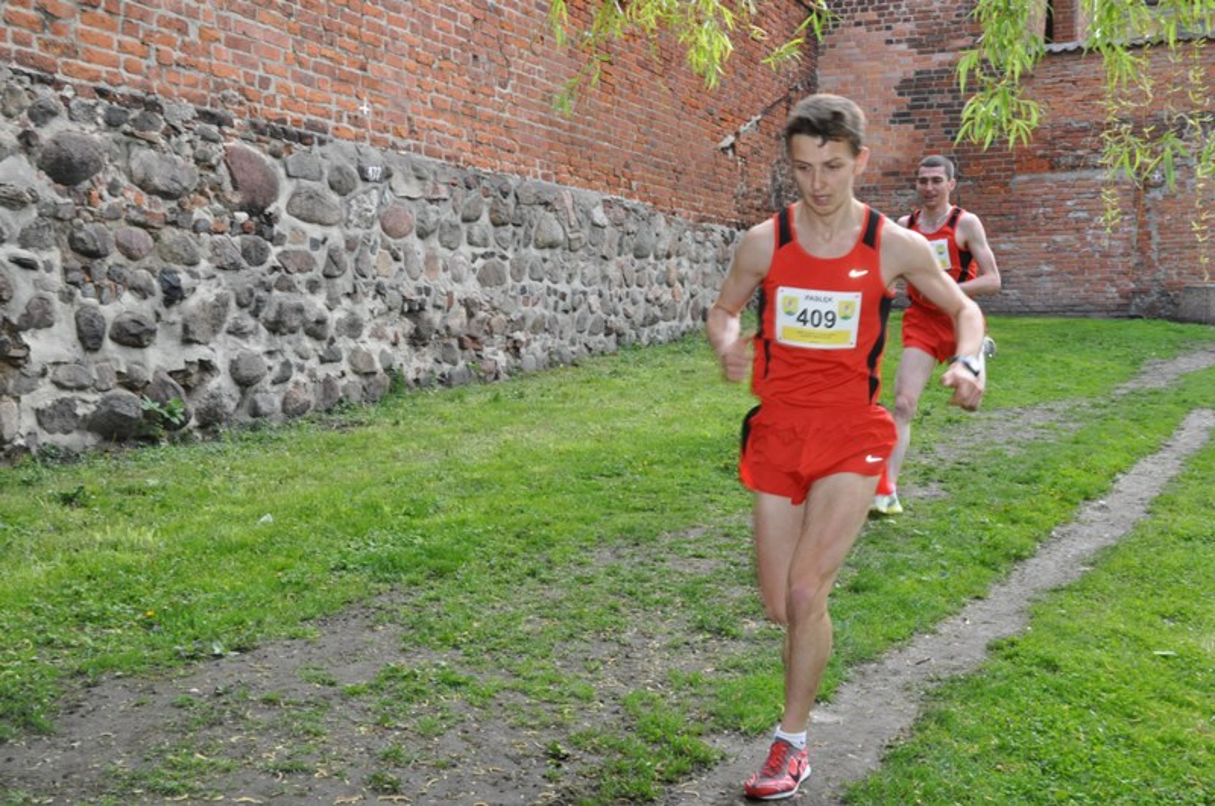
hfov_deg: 49.6
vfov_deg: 34.1
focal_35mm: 39
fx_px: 1314
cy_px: 403
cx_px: 608
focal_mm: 26
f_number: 13
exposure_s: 1/125
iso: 1000
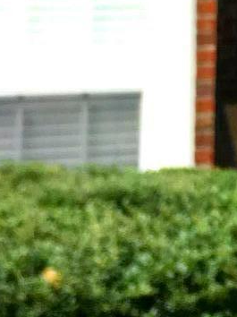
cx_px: 469
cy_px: -84
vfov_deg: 15.0
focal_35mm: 126
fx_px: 1152
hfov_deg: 10.8
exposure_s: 1/120
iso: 40
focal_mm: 4.15
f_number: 2.2
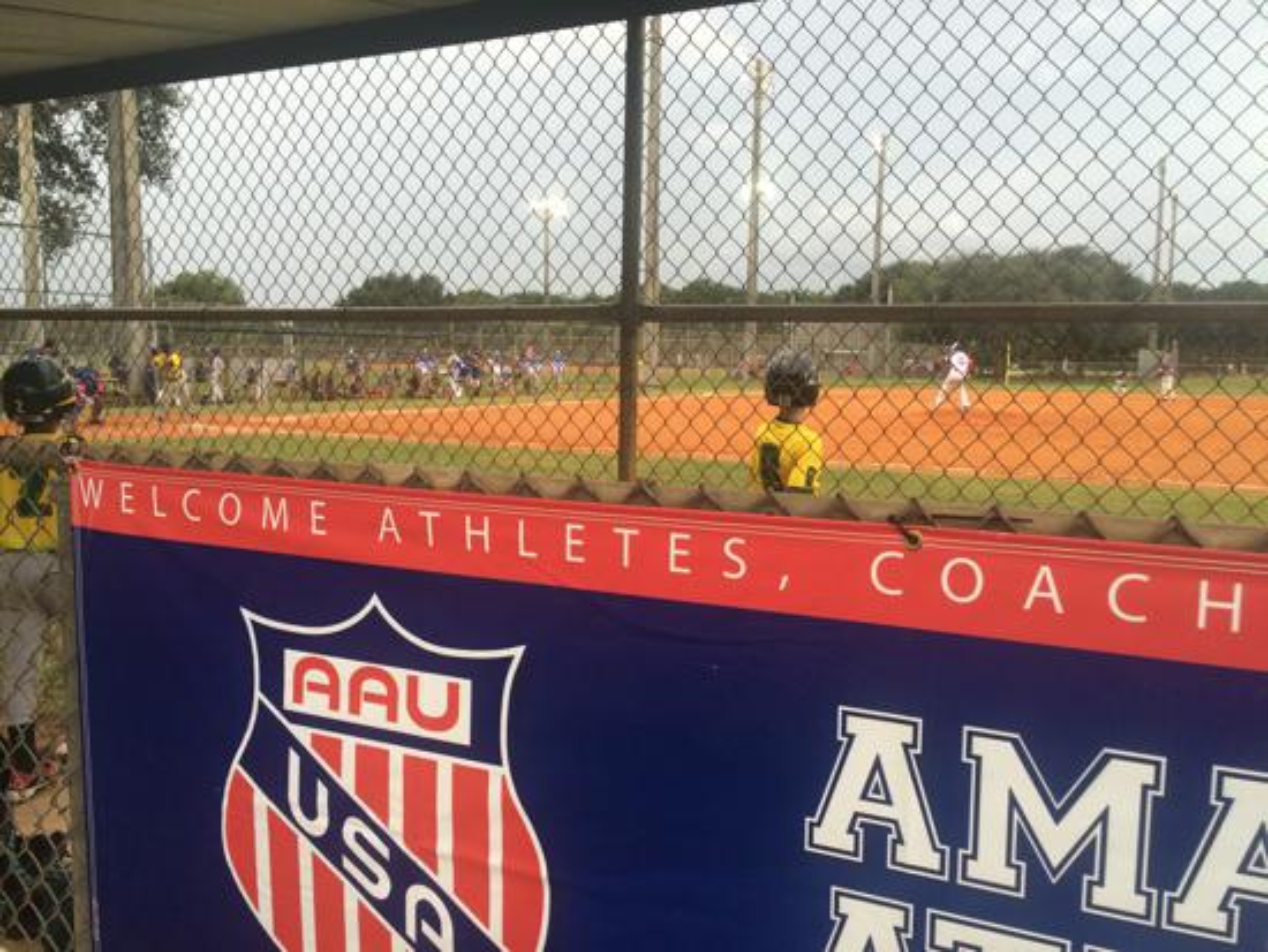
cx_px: 634
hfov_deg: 61.6
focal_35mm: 29
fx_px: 1063
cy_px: 476
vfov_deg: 48.3
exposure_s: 1/60
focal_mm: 4.15
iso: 32
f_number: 2.2
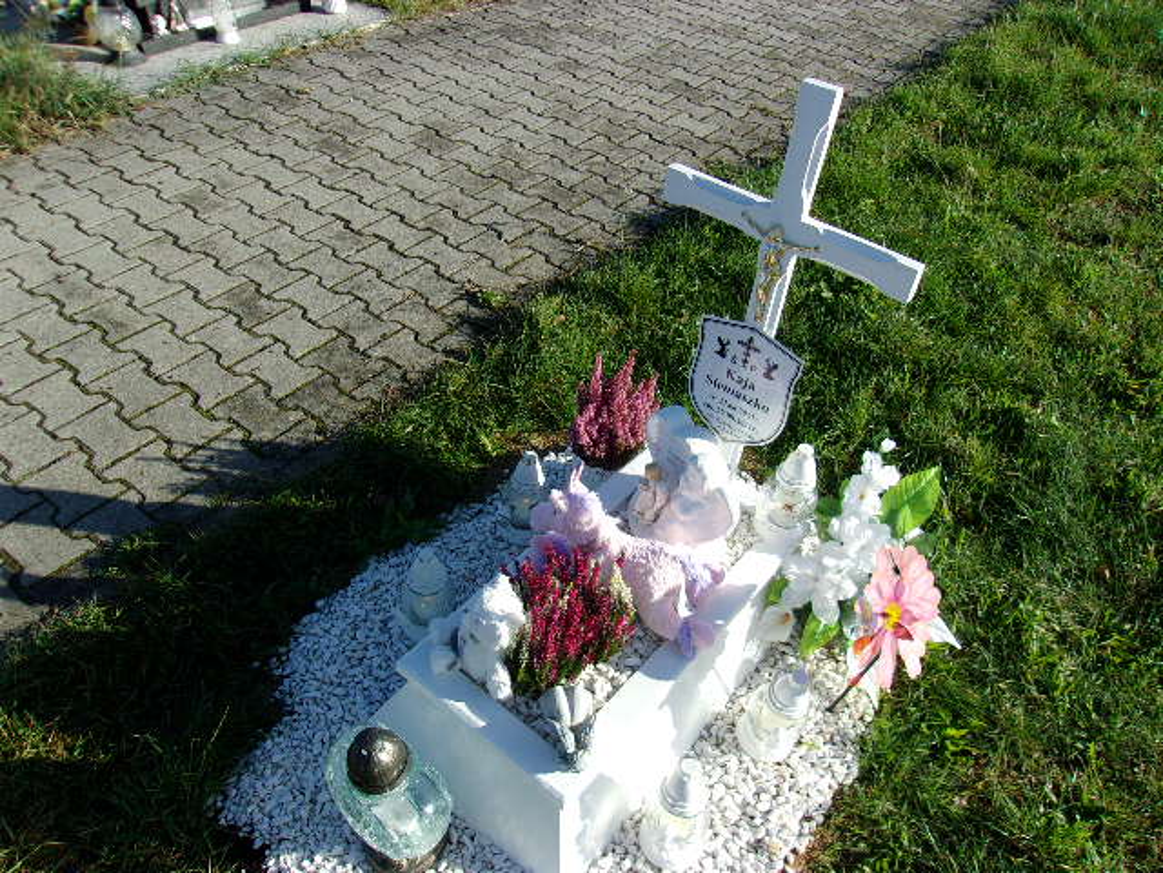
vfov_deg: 51.4
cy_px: 436
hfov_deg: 65.3
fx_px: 907
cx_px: 582
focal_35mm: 27
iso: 80
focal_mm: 4.9
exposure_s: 1/70
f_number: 10.4
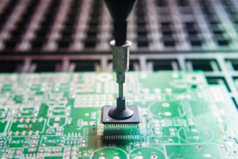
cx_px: 119
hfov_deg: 37.8
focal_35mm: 52
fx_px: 347
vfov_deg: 25.8
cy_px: 80
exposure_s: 1/4
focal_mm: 35
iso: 100
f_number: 6.3
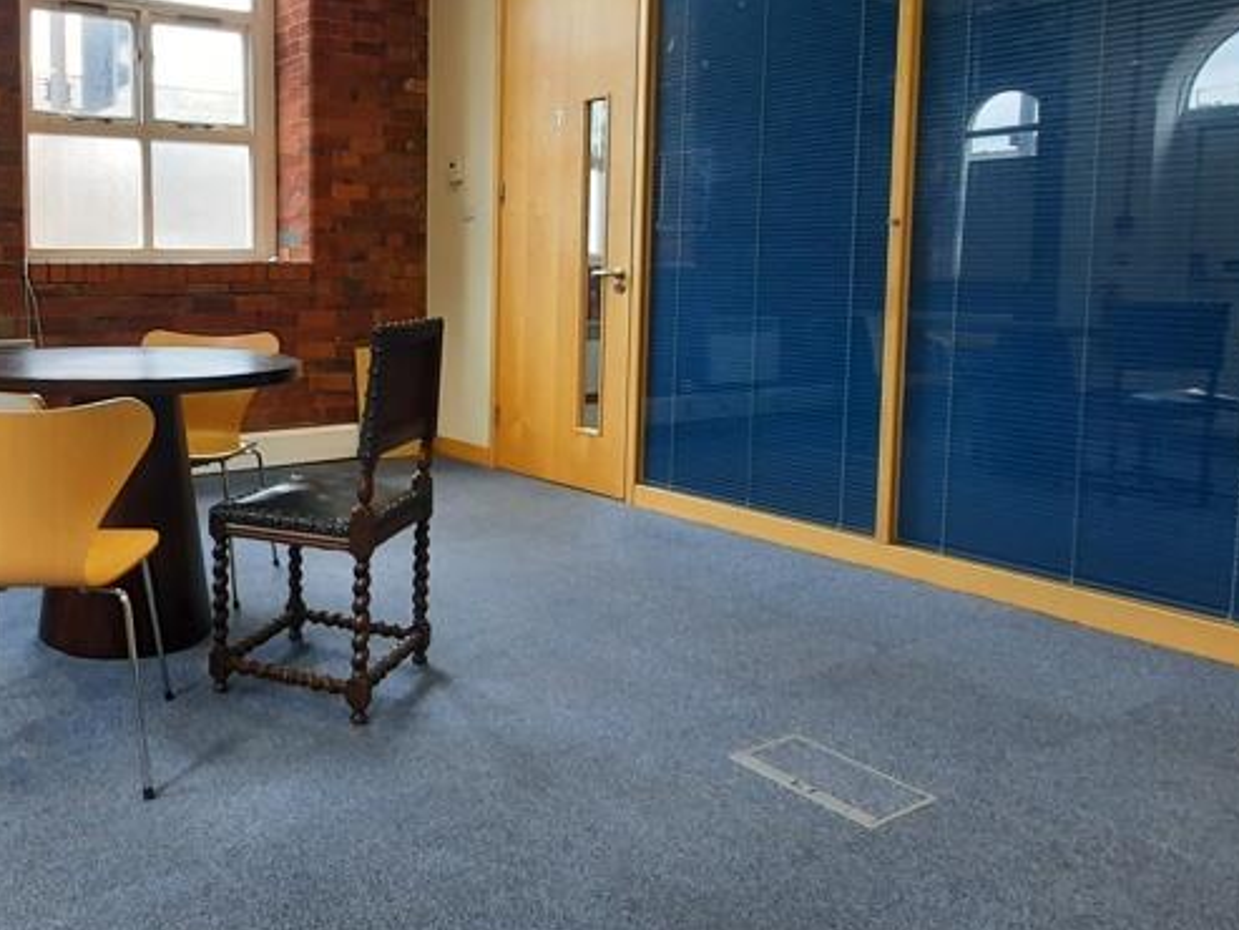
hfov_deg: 60.6
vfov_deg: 50.5
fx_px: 967
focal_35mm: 27
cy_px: 317
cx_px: 269
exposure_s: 1/50
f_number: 2.2
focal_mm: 1.74
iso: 80
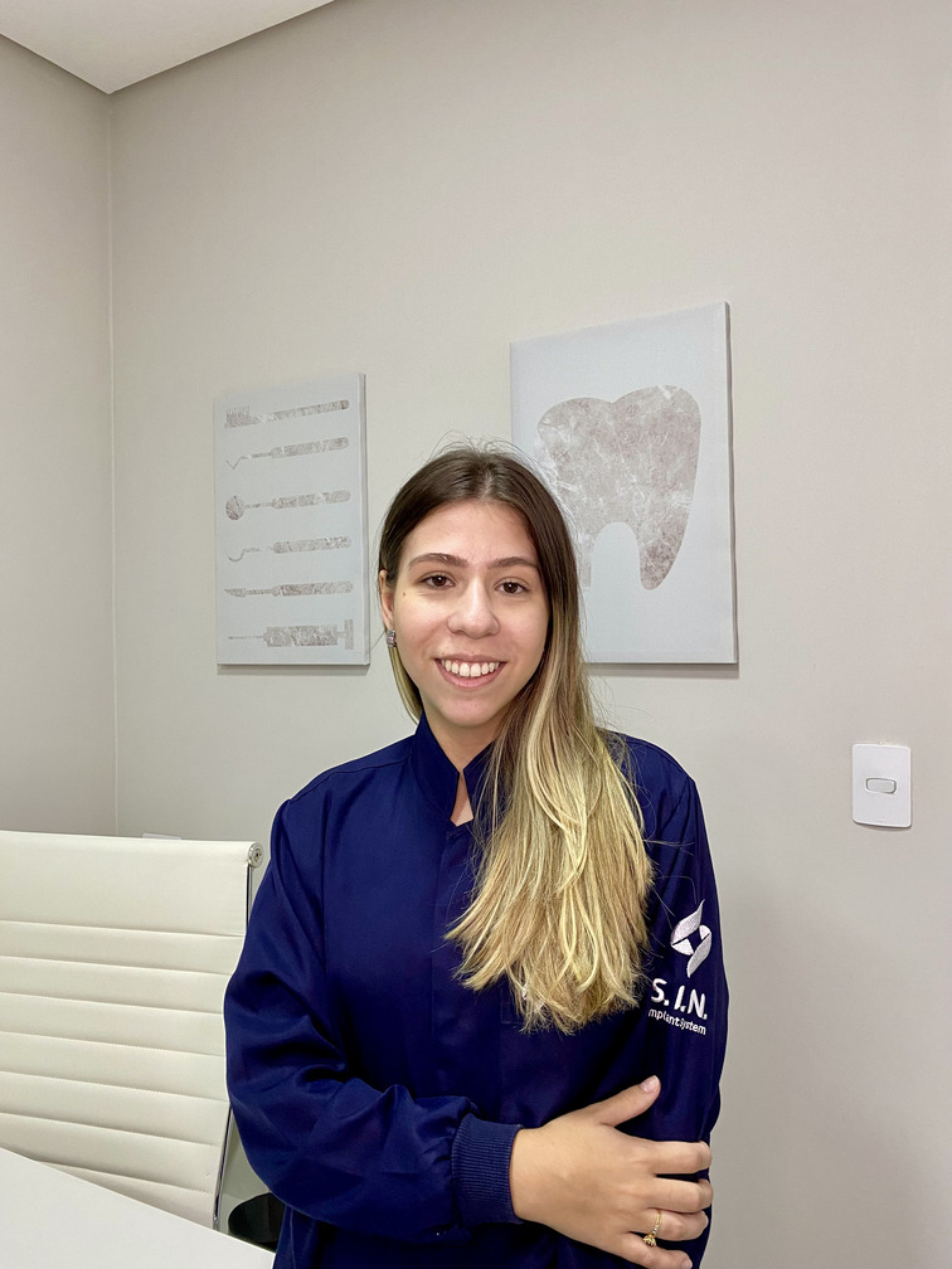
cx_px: 476
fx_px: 953
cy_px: 634
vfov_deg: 67.3
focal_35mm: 26
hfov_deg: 53.1
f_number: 1.8
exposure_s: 1/60
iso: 100
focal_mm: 4.25
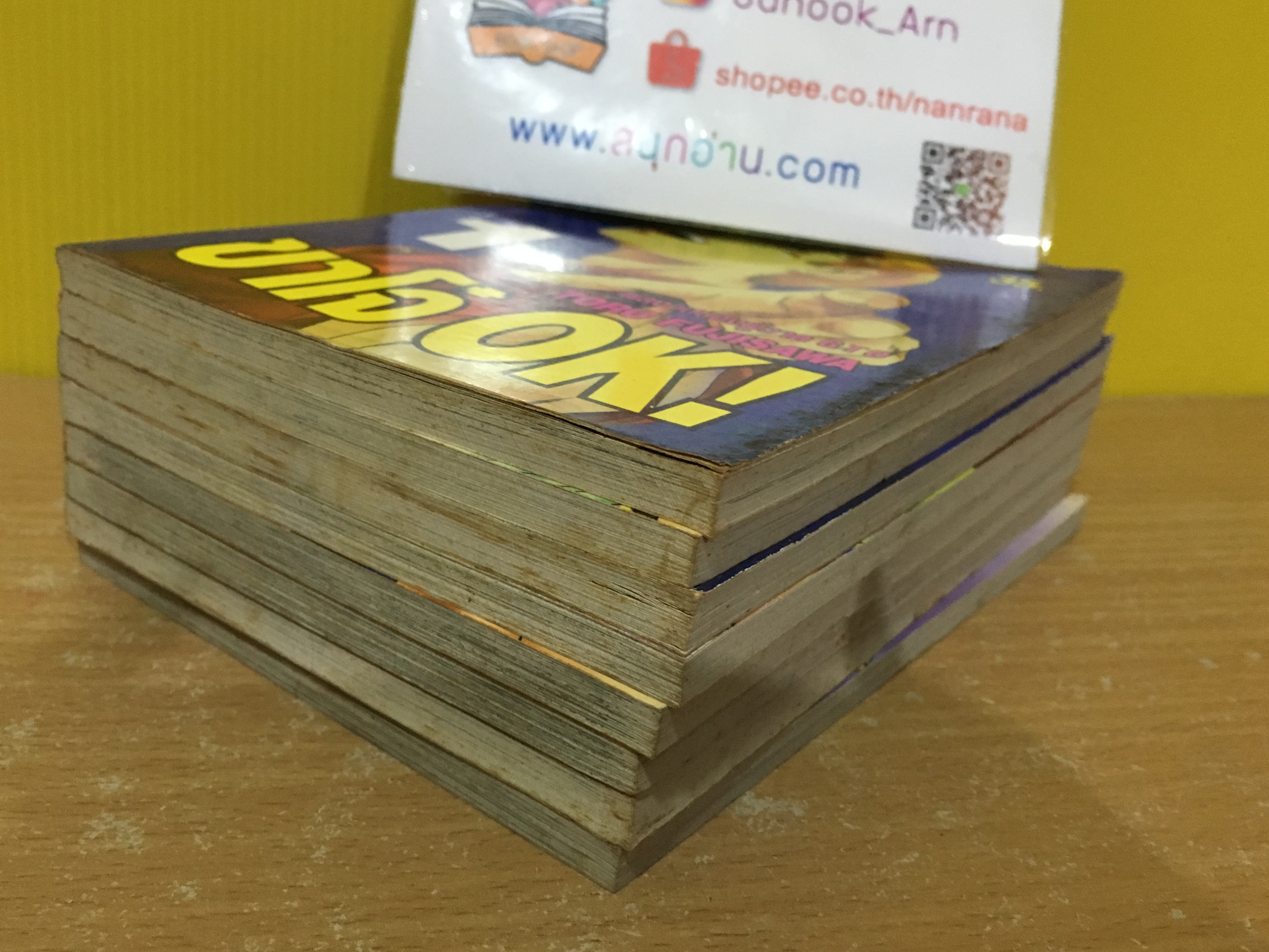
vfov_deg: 44.2
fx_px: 1173
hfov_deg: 56.8
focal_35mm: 32
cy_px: 479
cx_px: 610
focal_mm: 4.15
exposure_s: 1/20
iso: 200
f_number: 2.2
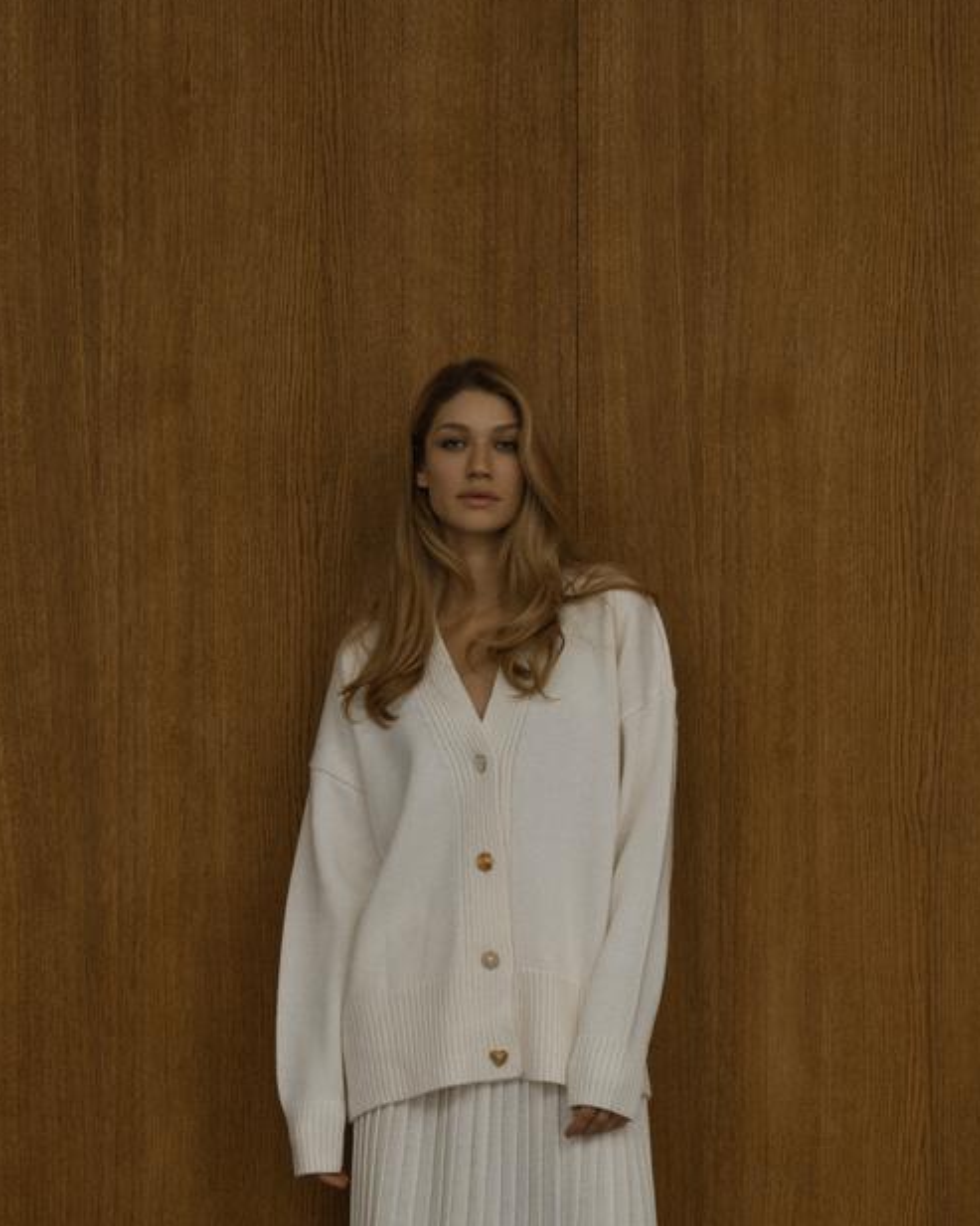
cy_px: 941
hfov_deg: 19.7
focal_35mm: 78
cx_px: 444
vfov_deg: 24.1
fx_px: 2827
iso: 125
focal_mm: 33
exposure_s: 1/160
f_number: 7.1
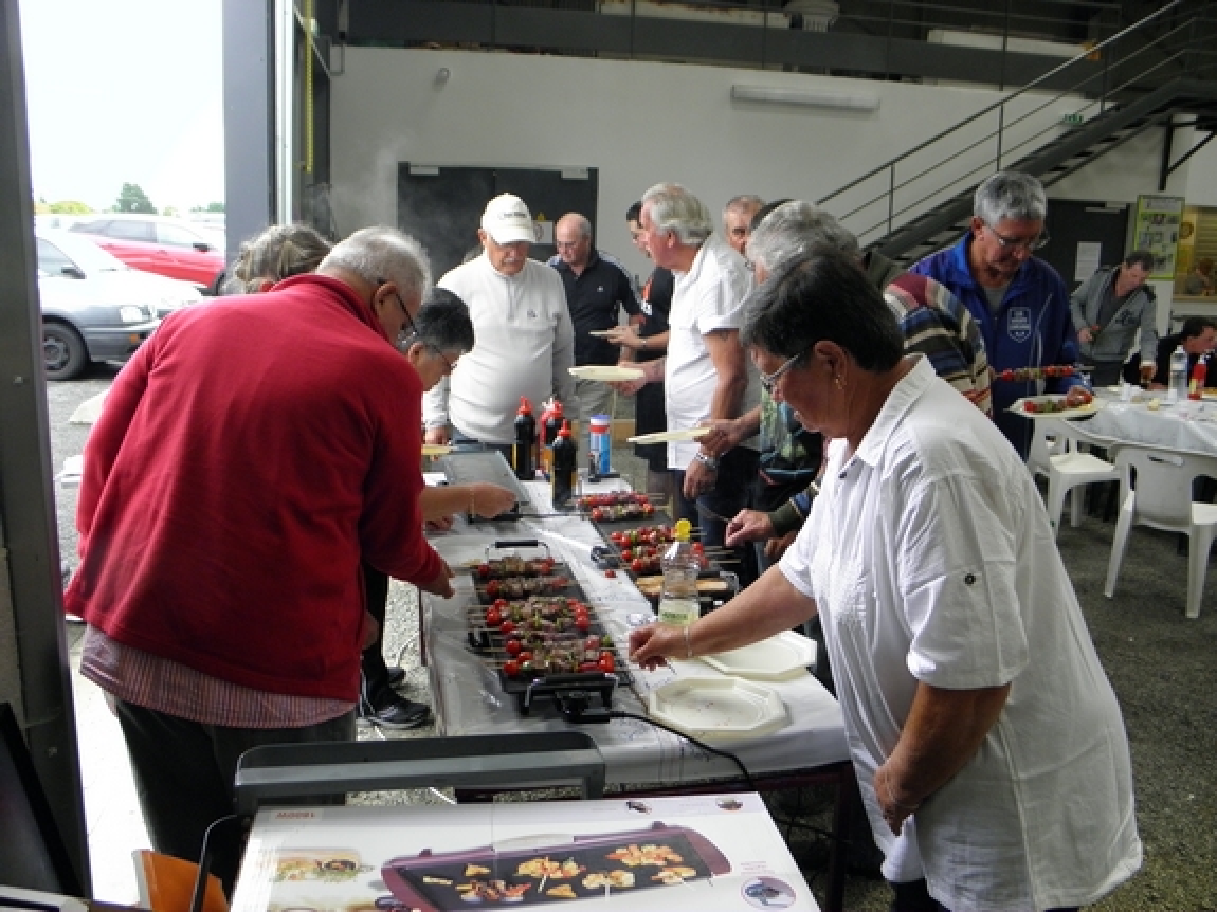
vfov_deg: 49.7
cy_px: 456
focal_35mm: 28
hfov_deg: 63.5
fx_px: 984
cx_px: 608
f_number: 3.5
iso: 160
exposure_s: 1/100
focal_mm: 5
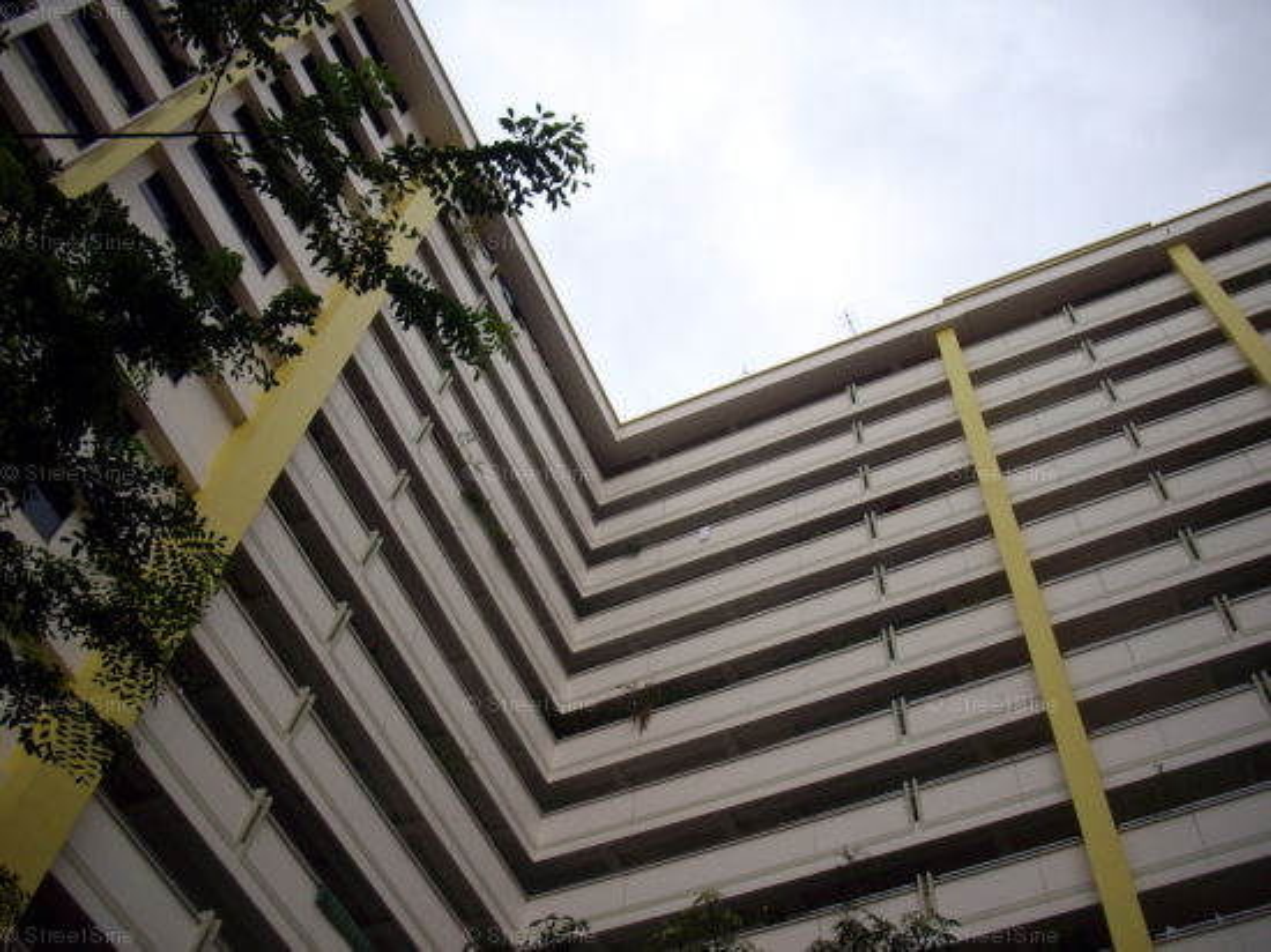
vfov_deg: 38.6
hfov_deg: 50.2
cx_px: 636
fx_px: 1358
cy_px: 476
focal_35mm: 37
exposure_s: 1/200
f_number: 2.8
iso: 80
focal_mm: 6.2
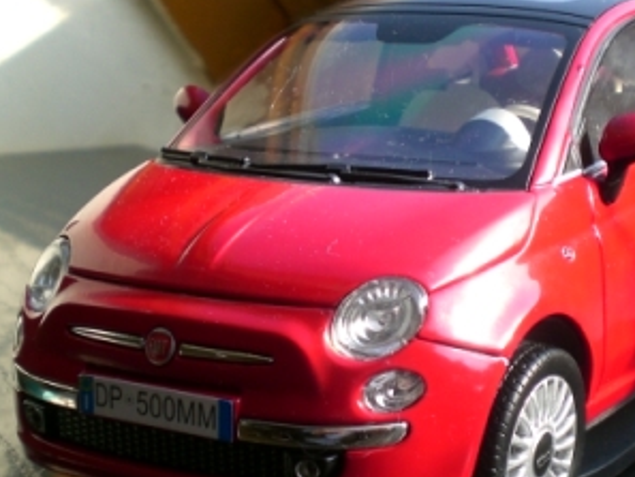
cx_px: 453
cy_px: 280
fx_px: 1615
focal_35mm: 88
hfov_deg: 22.1
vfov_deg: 16.8
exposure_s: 1/200
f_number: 3.6
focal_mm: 8.44
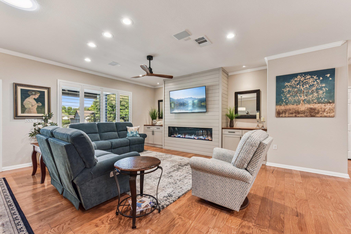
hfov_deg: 100.4
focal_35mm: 15
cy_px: 117
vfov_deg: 77.3
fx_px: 146
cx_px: 176
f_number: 8
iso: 640
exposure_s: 1/15
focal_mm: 15
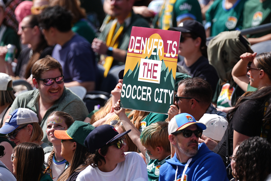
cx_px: 136
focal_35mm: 900
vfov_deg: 1.5
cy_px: 90
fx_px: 6779
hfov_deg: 2.3
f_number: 4
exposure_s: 1/1600
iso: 200
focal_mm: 600
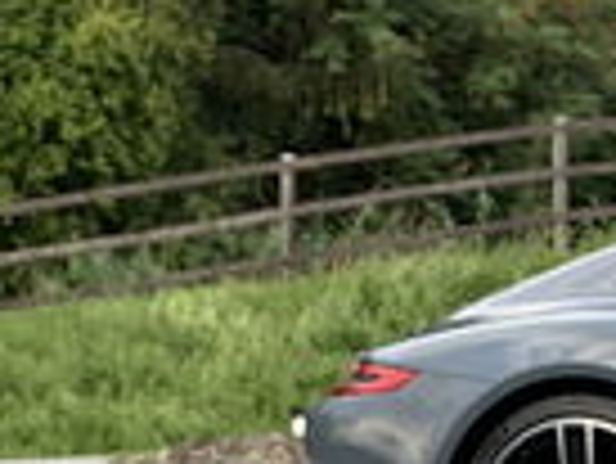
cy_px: 919
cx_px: 863
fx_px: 2600
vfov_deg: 9.5
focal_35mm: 146
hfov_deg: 12.9
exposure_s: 1/192
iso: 25
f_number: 1.8
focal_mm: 4.25
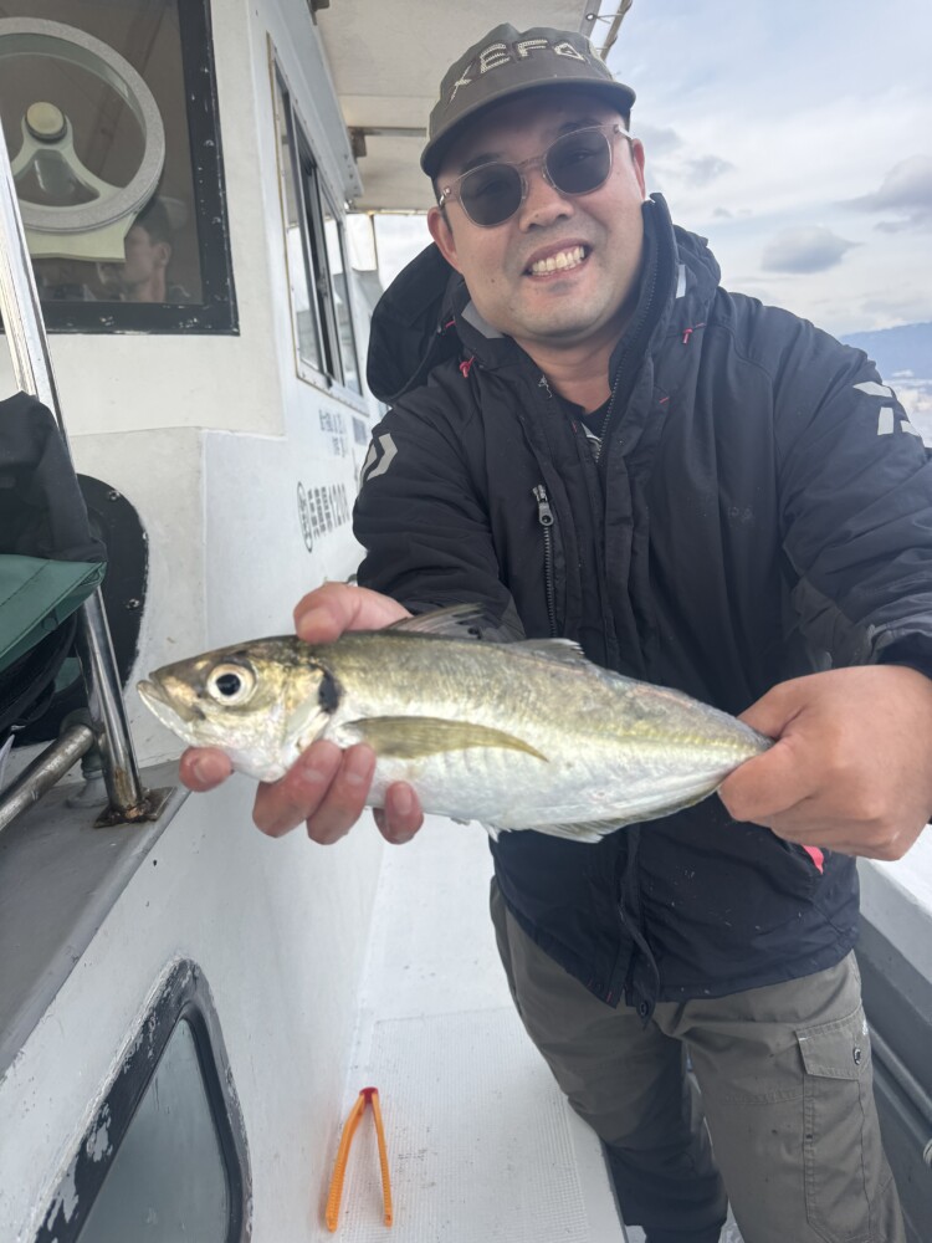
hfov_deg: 56.8
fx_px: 862
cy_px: 622
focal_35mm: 24
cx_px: 466
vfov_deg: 71.6
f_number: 1.78
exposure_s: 1/1059
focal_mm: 6.76
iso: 80
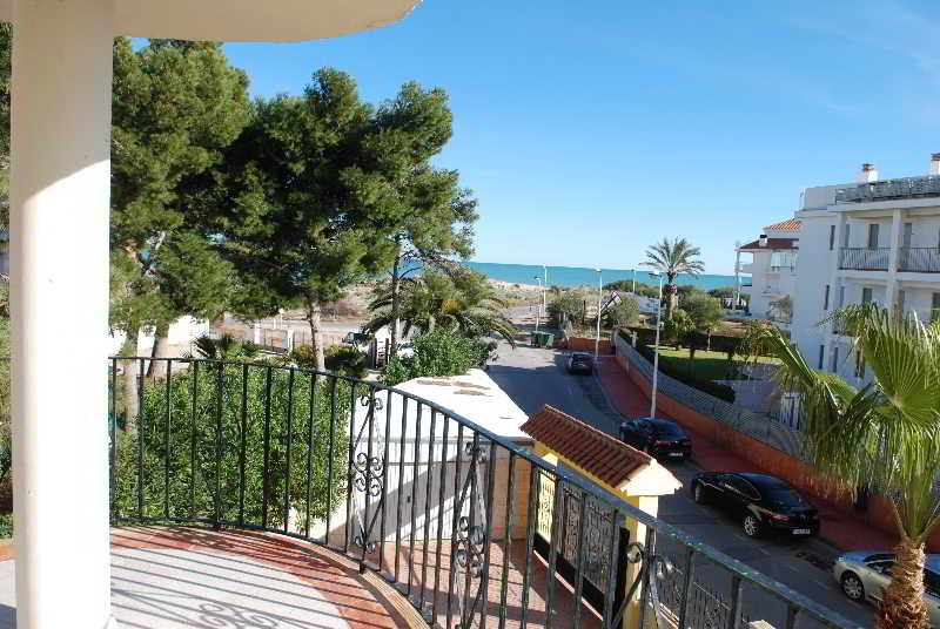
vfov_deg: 50.6
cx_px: 470
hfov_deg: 70.4
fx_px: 667
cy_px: 314
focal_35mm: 26
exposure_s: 1/200
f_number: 7.1
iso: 100
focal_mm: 17
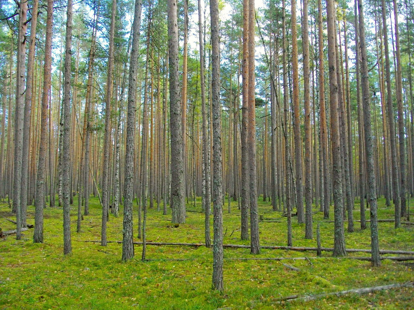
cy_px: 155
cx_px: 207
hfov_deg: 58.4
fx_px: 371
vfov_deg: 45.4
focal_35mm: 31
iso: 176
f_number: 2.9
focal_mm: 5.7
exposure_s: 1/125
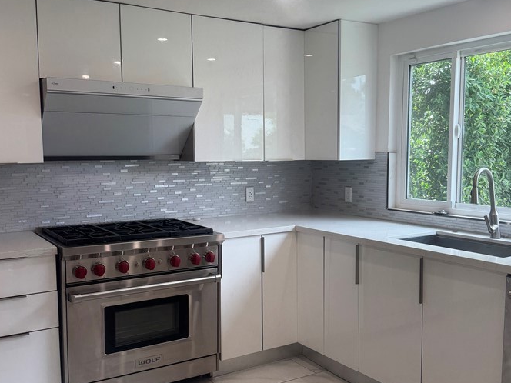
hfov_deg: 50.1
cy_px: 198
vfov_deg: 38.7
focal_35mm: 37
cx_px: 260
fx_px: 546
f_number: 1.78
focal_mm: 6.76
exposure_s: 1/120
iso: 64
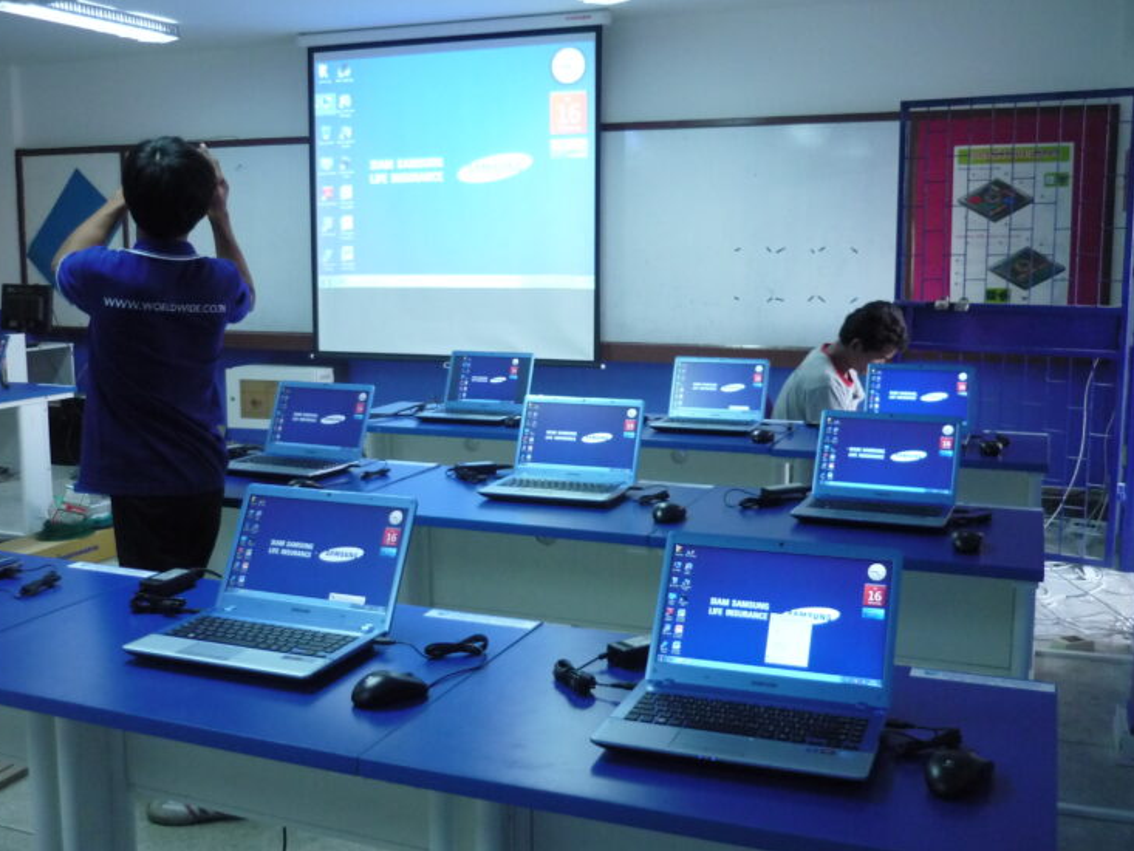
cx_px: 521
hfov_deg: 51.3
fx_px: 1180
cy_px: 401
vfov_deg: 39.7
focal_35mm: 36
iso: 400
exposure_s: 1/25
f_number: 2.8
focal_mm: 5.5
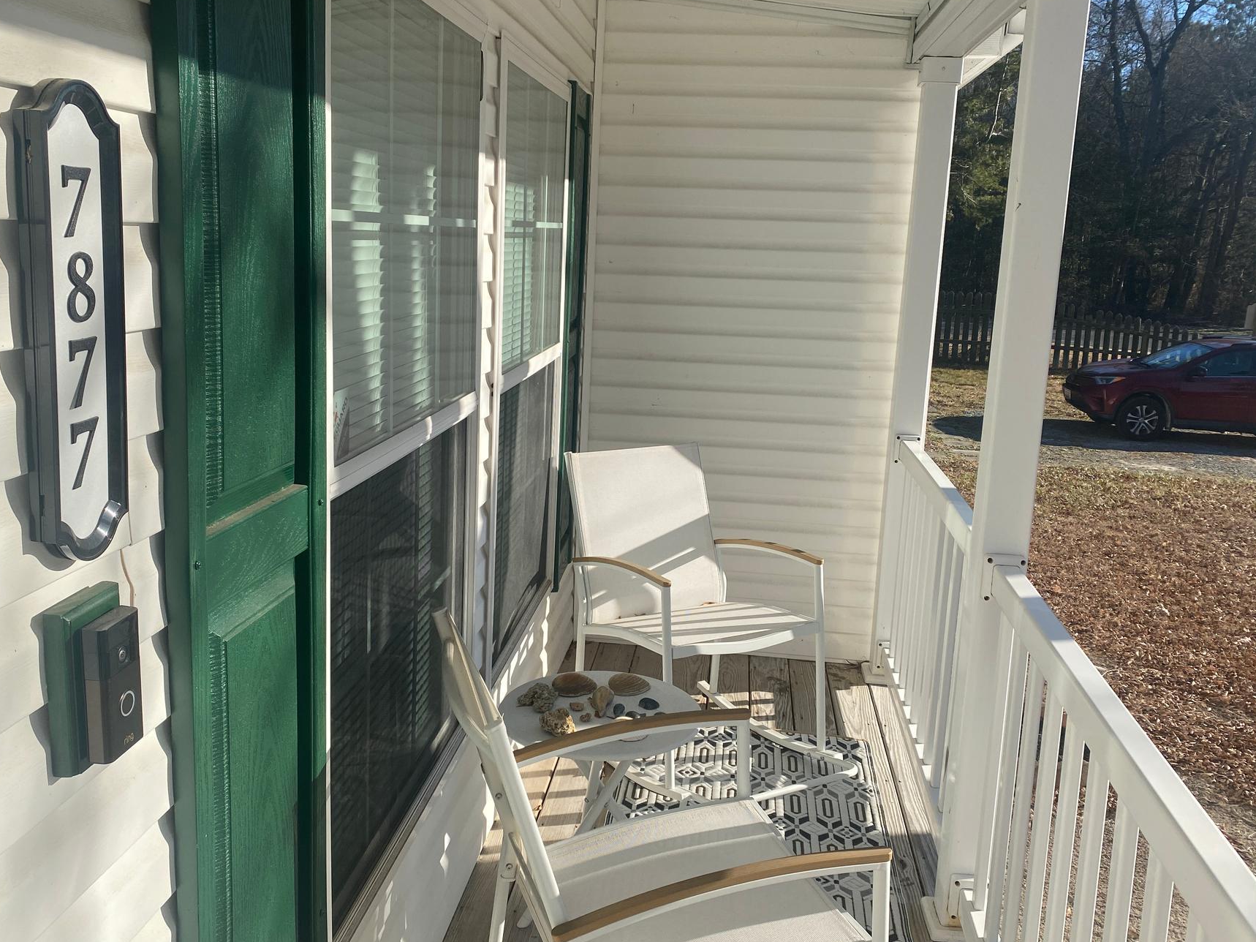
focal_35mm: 31
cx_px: 610
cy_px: 458
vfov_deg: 45.4
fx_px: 1125
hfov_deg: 58.3
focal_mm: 4.25
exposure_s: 1/2513
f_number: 1.8
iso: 32
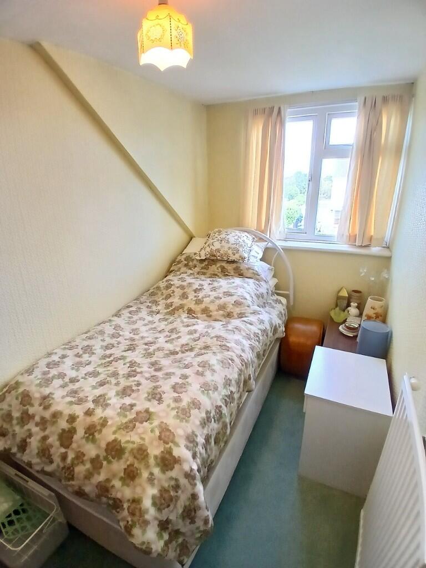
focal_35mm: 17
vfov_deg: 91.0
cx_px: 213
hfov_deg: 74.7
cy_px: 284
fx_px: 279
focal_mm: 1.4
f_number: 2.2
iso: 160
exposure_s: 1/33.3
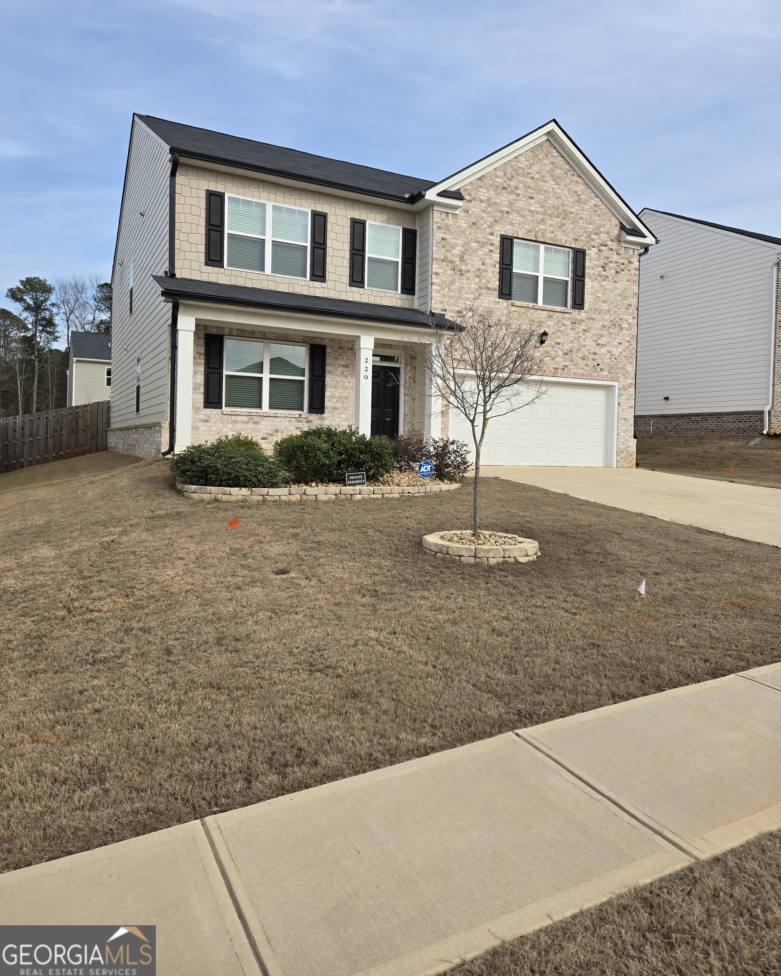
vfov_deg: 70.2
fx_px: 693
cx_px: 391
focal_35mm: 24
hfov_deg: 58.8
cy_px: 456
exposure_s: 1/1509
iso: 25
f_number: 1.8
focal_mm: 5.4
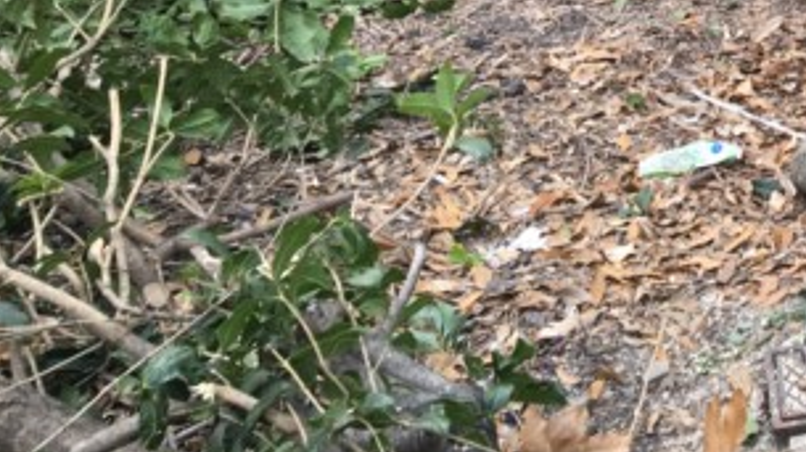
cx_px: 994
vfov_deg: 13.3
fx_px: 1772
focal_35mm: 83
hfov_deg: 23.2
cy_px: -312
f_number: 2.2
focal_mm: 4.15
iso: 32
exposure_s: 1/120
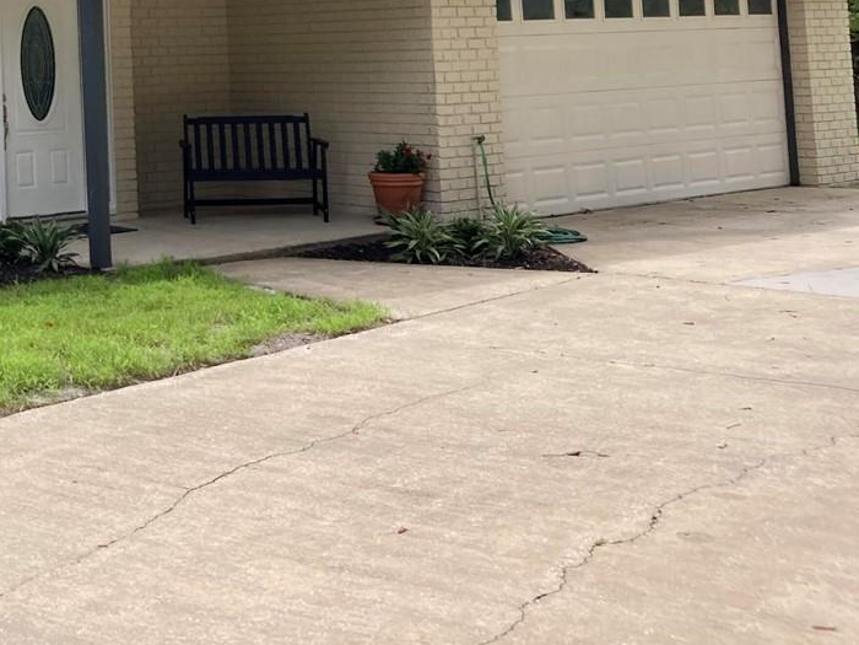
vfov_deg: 21.6
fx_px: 1588
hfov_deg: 28.1
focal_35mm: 64
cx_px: -40
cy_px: -84
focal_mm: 3.99
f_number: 1.8
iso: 20
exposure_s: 1/1215
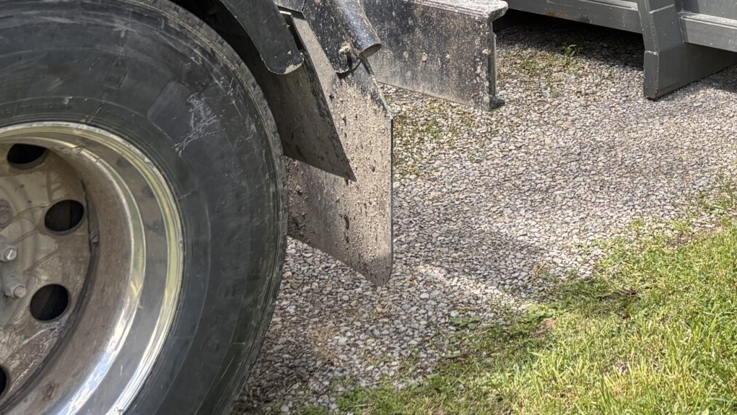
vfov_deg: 15.4
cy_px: -243
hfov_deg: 27.3
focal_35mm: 71
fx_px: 1388
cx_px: 804
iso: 50
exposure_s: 1/591
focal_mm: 5.96
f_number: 1.6
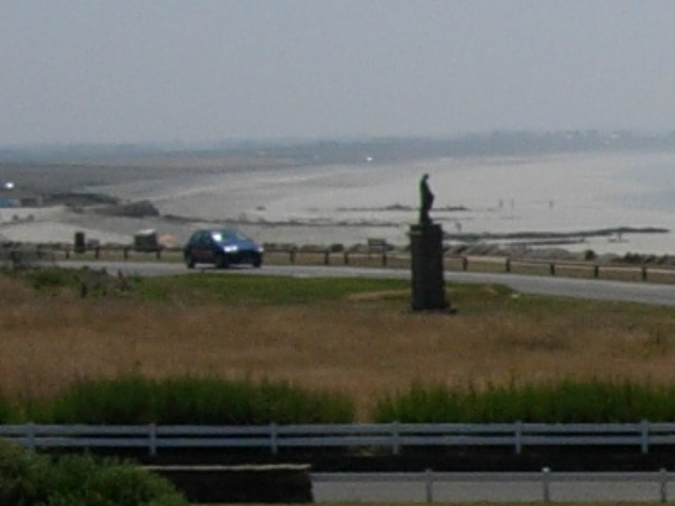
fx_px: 4036
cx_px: 1474
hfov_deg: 8.9
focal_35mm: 207
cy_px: 775
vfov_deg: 7.1
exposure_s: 1/1933
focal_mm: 7.8
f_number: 4.8
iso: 64
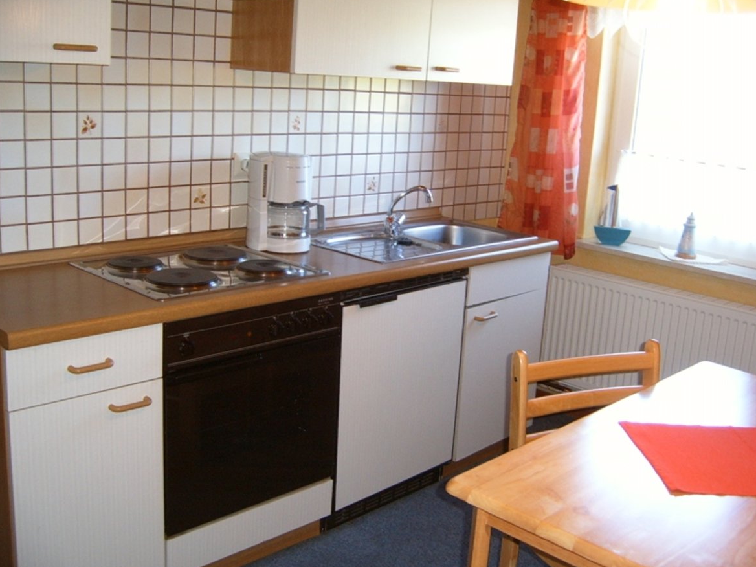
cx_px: 375
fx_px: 830
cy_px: 288
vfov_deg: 37.7
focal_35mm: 38
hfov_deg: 49.0
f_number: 2.9
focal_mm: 6.2
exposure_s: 1/30
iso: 141
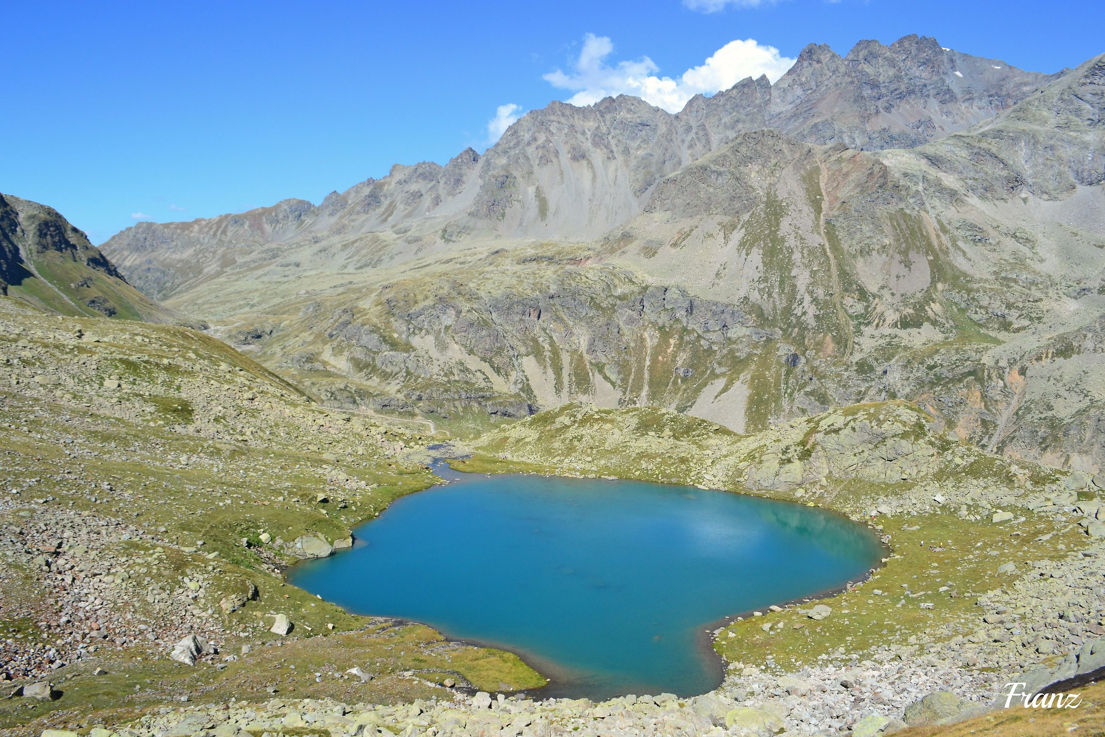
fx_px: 829
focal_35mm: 27
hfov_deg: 67.4
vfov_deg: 47.9
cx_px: 552
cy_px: 368
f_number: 11
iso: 400
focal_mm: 18
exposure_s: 1/400
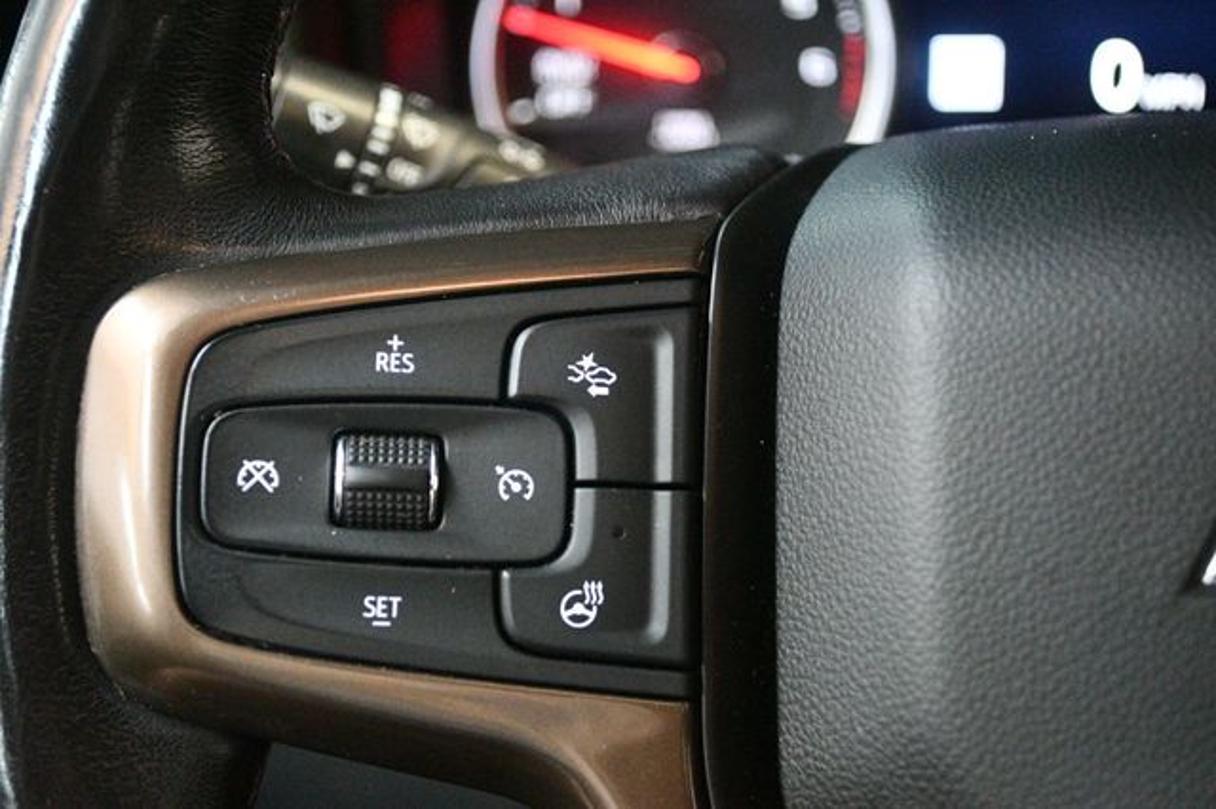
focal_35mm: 52
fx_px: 1755
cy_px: 404
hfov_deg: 38.2
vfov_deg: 26.0
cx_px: 608
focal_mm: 35
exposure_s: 1/60
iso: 10000
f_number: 5
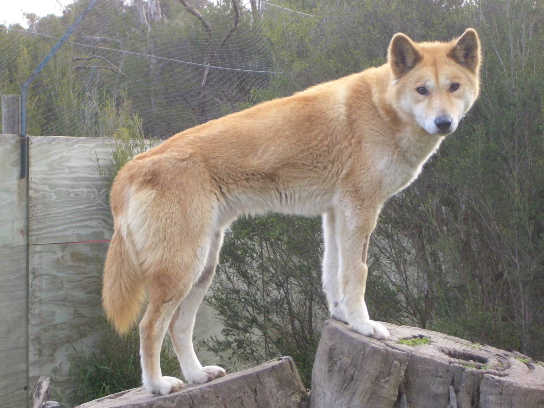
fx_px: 1650
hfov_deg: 18.7
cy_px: 204
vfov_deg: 14.1
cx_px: 272
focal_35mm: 105
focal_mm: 17.4
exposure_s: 1/125
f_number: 4.8
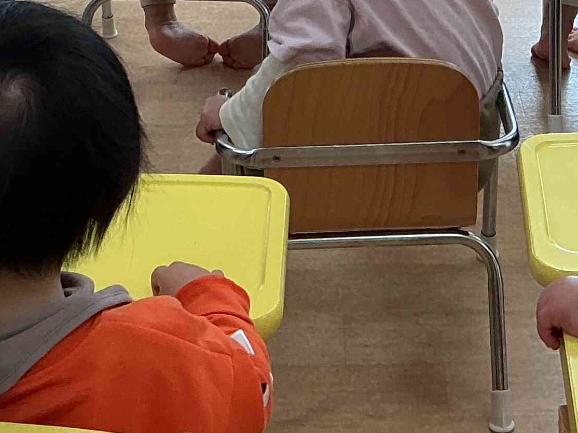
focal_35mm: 105
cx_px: 354
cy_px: -277
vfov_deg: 13.1
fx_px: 1753
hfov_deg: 18.7
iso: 32
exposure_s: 1/151
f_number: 1.8
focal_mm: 3
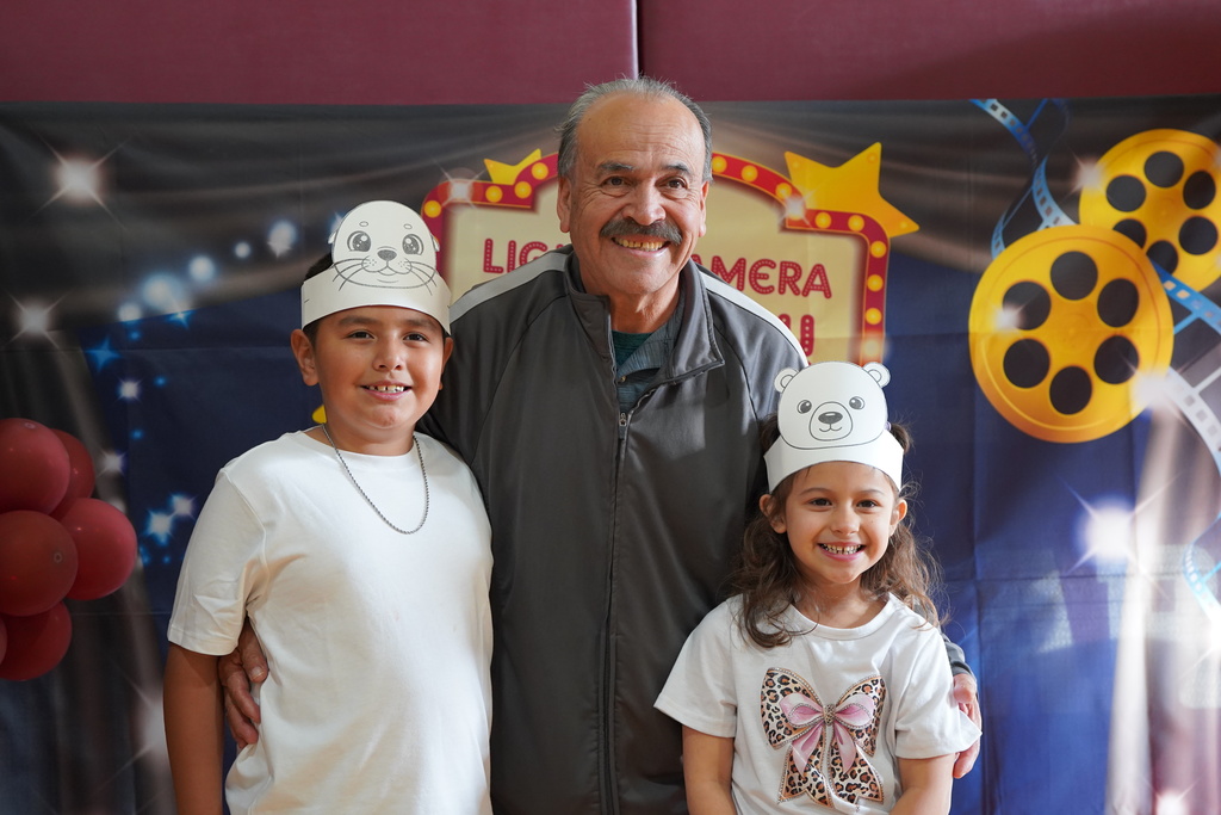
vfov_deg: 15.5
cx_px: 610
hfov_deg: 23.1
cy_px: 408
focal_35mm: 88
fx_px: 2985
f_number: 4
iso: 3200
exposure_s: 1/160
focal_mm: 88
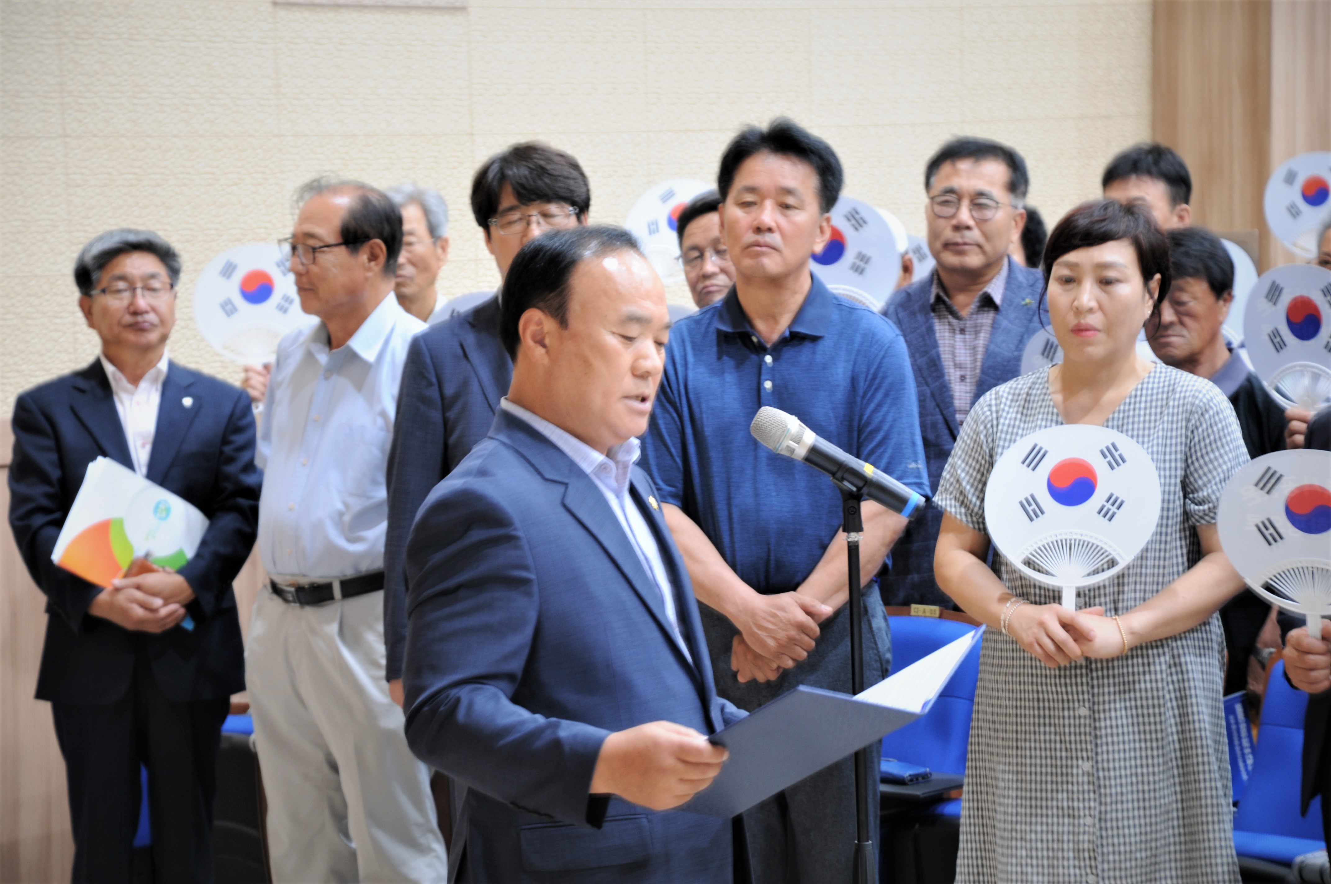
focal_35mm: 120
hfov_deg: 17.1
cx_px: 666
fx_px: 4431
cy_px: 442
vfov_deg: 11.4
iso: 200
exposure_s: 1/3
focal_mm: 80
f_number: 5.3
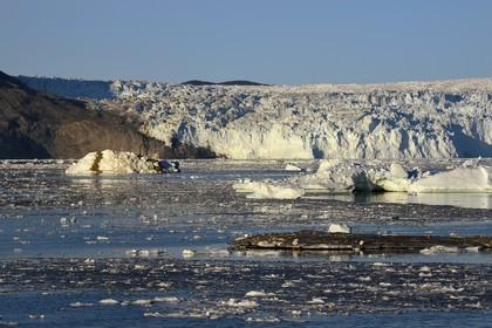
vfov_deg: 6.9
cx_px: 246
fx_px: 2733
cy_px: 164
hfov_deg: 10.3
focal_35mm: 200
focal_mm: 200
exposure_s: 1/400
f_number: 13
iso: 200
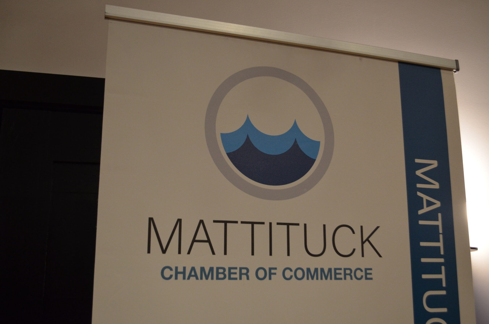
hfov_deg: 49.6
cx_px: 244
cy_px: 162
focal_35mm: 39
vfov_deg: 34.1
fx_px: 529
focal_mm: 26
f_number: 4.2
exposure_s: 1/30
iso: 900
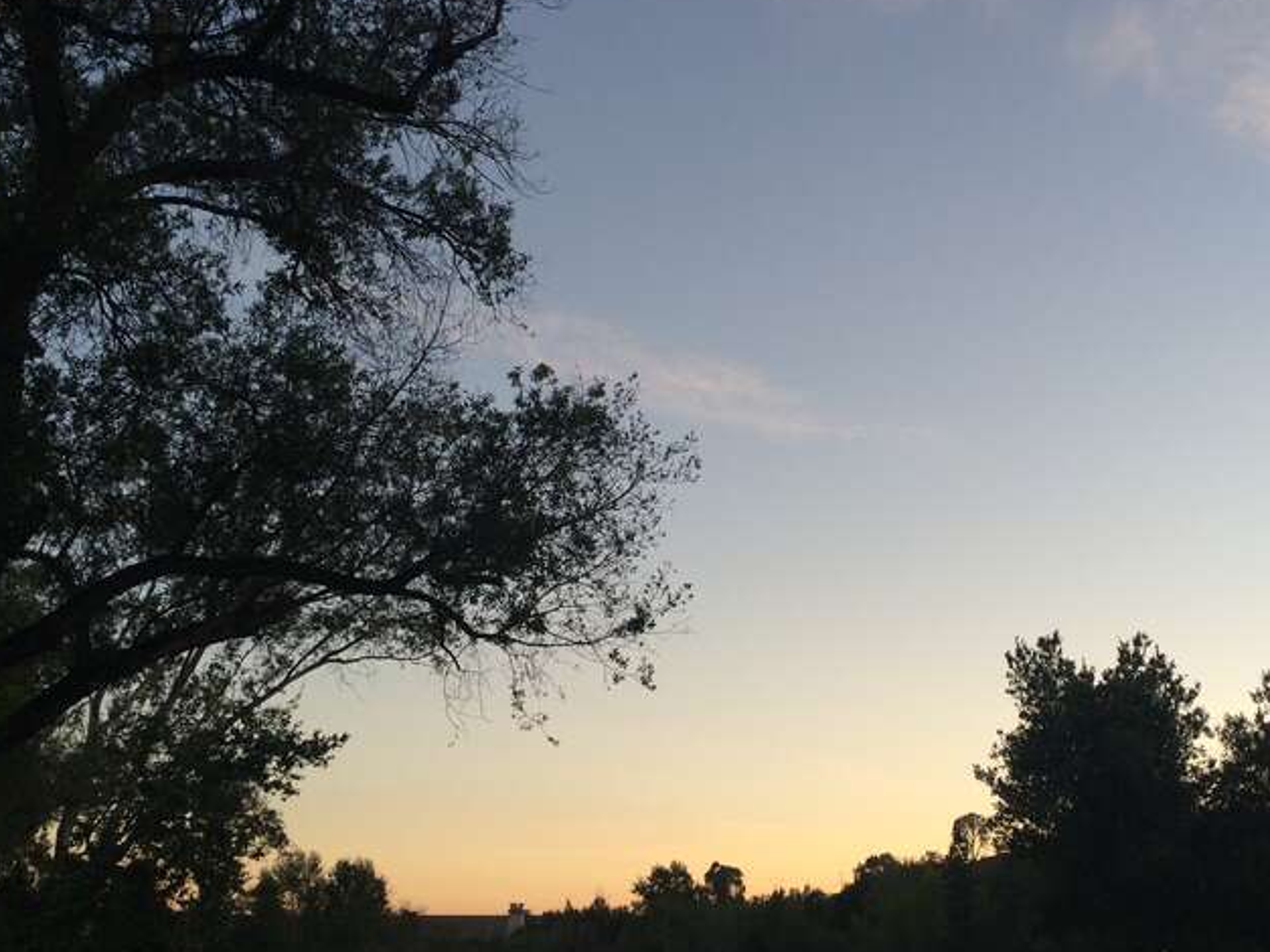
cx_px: 753
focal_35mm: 37
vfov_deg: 38.7
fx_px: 1357
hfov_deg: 49.9
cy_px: 480
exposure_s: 1/202
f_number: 2.2
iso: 32
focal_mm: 4.15
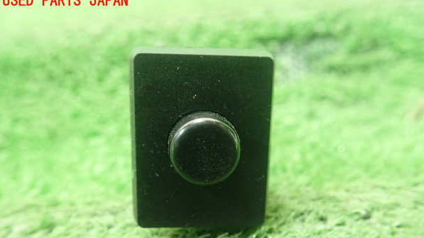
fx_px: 371
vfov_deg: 35.4
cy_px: 152
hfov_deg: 59.5
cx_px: 213
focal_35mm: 33
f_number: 2.3
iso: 800
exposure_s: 1/125
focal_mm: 5.5
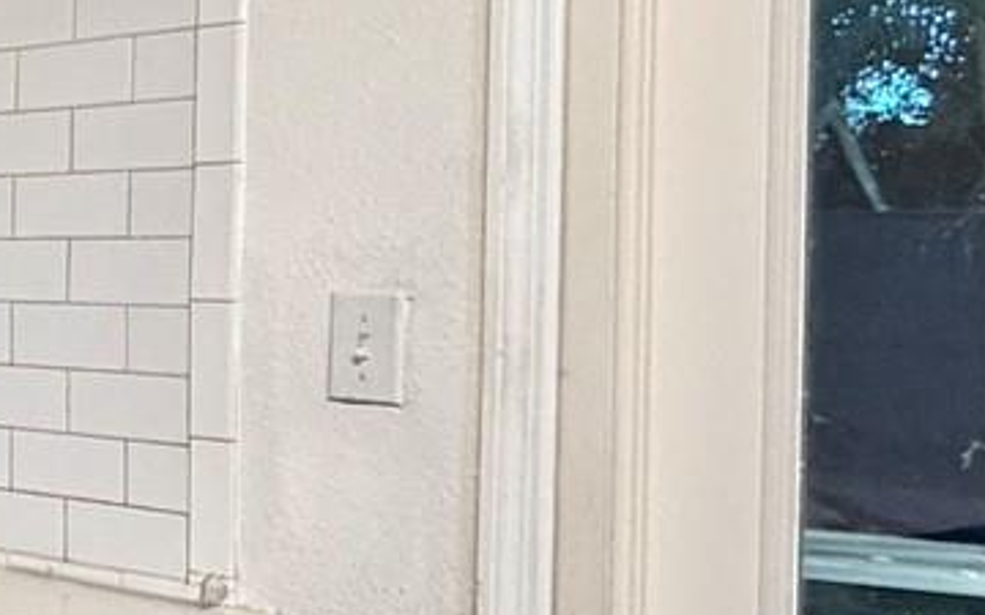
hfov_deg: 22.1
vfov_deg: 19.7
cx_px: -695
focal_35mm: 66
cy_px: 279
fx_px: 1772
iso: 400
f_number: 2.2
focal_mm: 2.22
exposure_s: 1/60
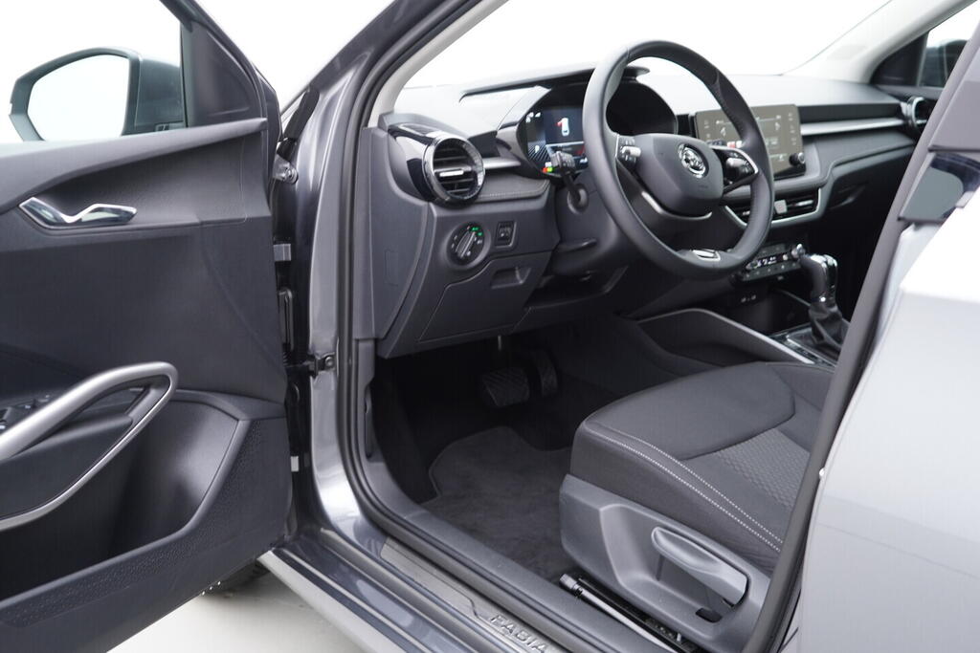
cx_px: 490
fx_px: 980
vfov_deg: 36.9
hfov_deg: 53.1
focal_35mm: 36
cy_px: 326
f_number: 2.8
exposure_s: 1/40
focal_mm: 24
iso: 250
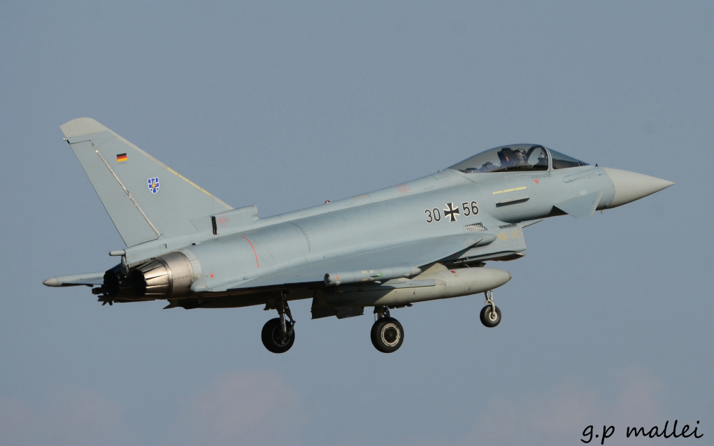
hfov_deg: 4.2
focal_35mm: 506
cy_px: 214
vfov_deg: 2.6
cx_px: 357
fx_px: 9846
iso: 200
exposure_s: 1/1250
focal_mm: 330
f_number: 7.1
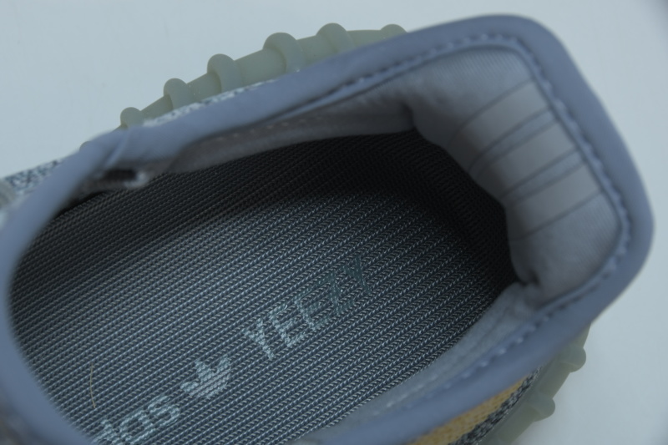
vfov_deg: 8.2
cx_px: 334
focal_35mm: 168
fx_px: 3116
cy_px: 222
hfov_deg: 12.2
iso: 200
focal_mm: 112
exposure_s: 1/250
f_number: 13
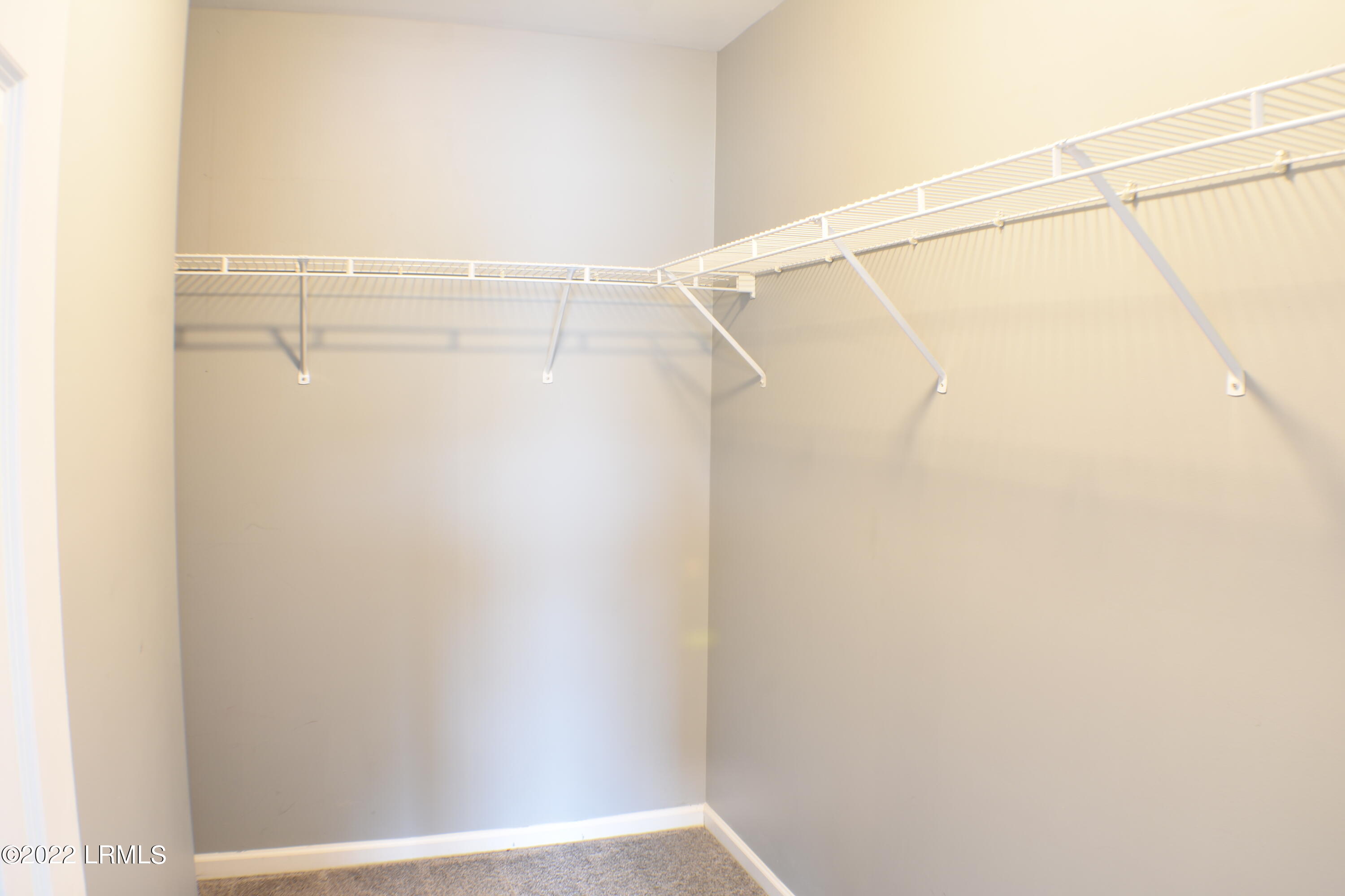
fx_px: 1345
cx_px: 672
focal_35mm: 36
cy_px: 448
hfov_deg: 53.1
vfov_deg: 36.9
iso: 100
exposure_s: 6
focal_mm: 24
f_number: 7.1
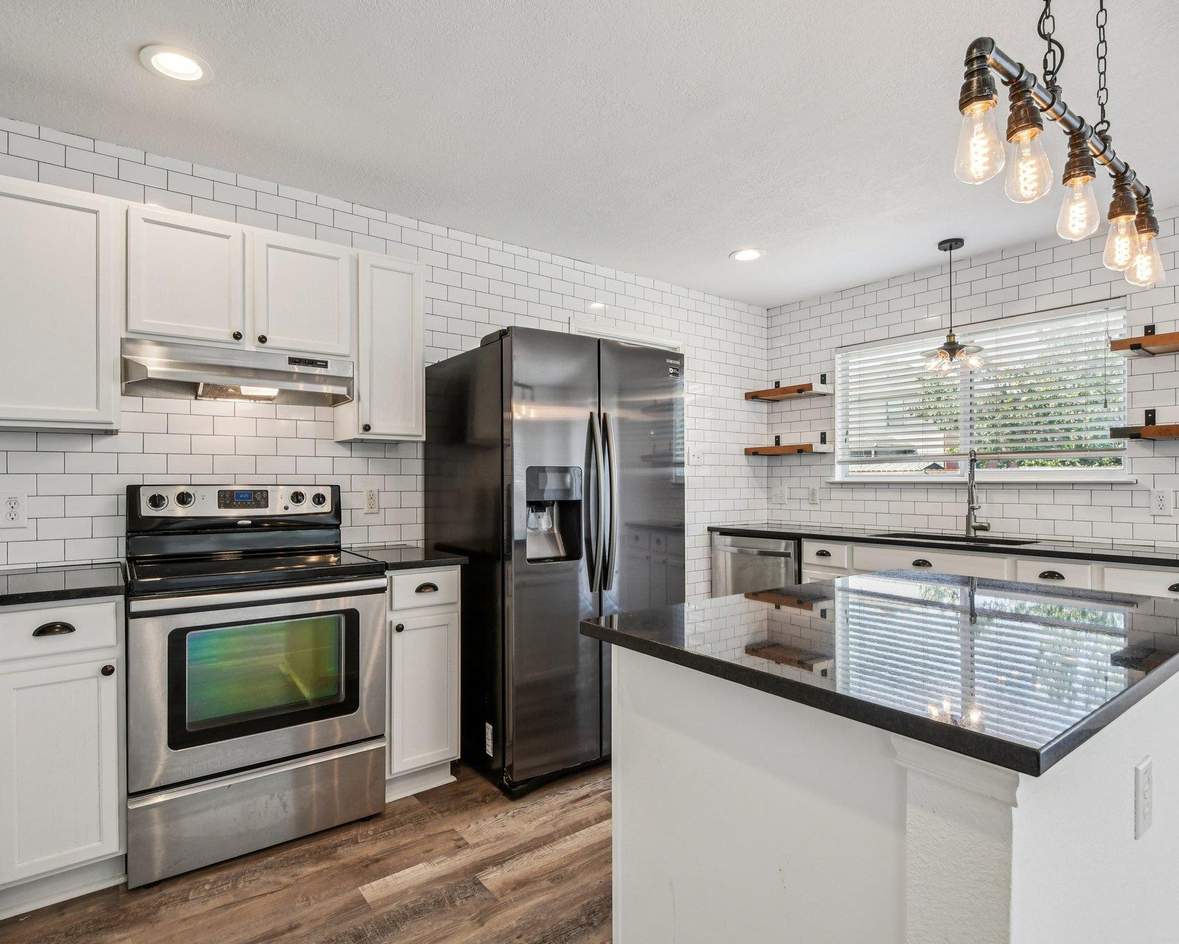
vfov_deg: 77.0
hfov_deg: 89.6
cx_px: 580
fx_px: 593
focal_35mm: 17
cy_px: 474
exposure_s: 1/50
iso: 400
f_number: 8
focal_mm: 10
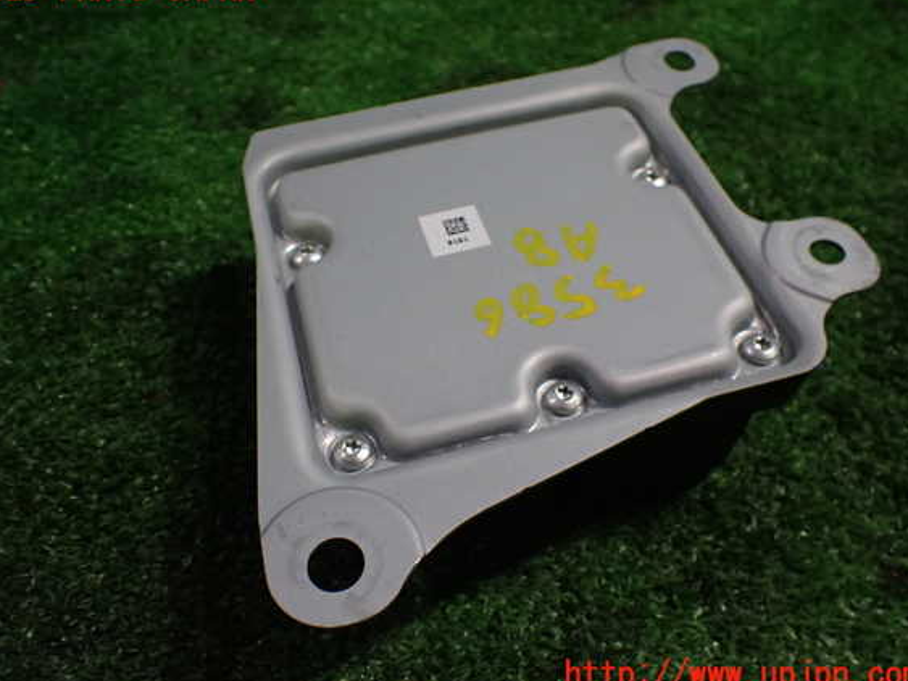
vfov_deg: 44.1
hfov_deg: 56.8
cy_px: 332
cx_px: 445
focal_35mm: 32
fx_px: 839
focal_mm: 5.4
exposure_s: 1/125
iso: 320
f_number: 2.3
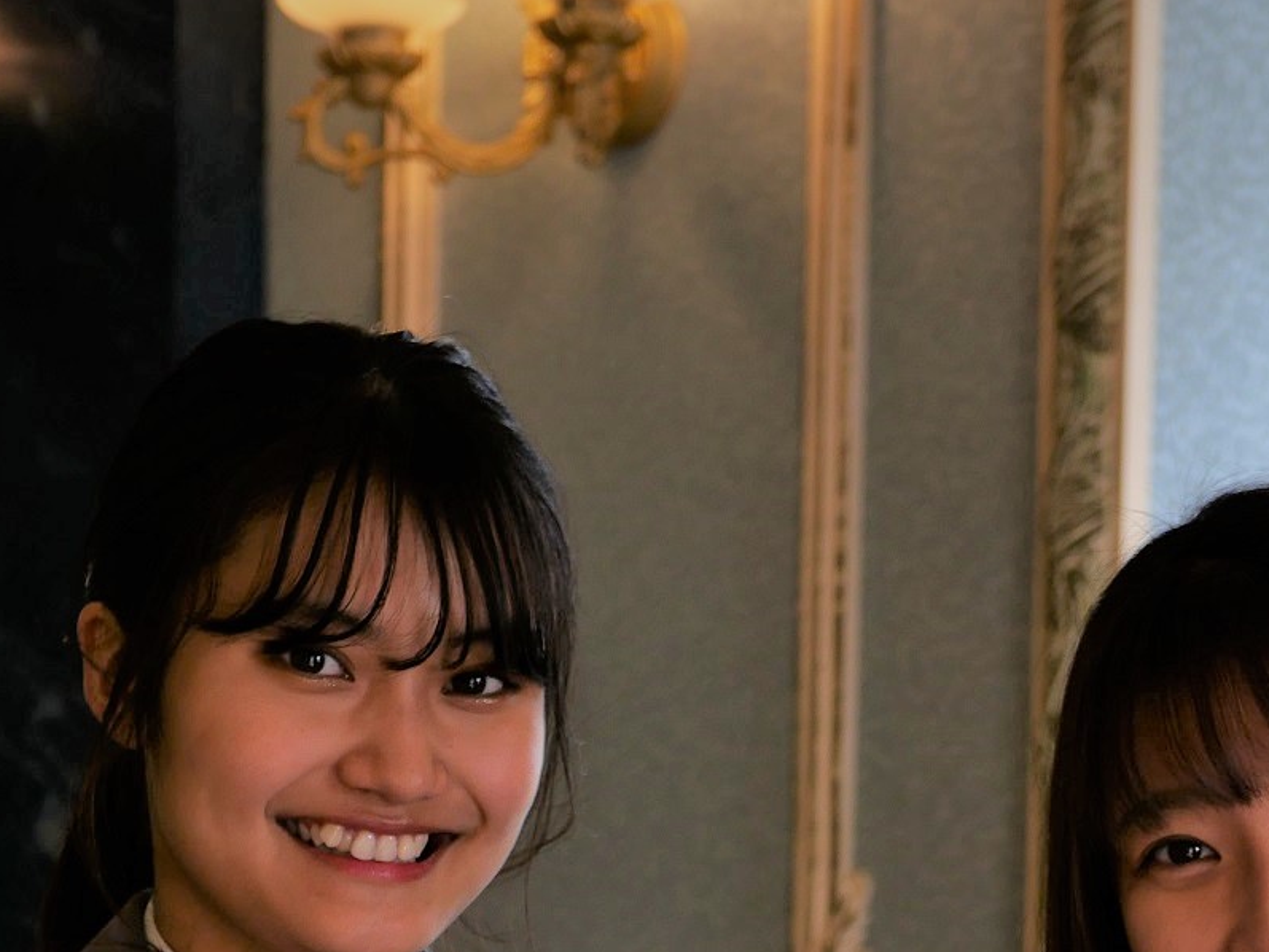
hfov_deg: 15.6
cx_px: 802
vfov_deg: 11.6
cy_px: 1104
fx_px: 4620
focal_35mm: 126
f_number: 3.2
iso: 200
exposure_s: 1/125
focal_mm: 23.9
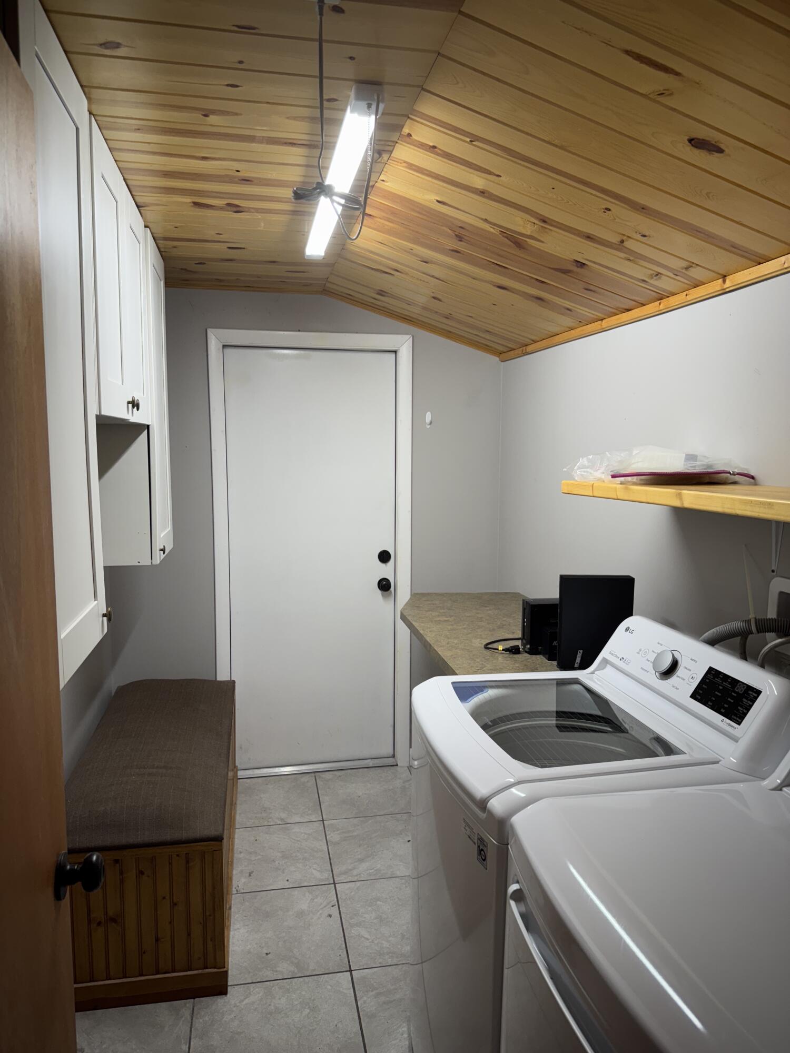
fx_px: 730
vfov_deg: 71.6
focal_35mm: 24
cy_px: 526
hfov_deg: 56.8
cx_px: 395
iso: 125
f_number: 1.78
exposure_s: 1/120
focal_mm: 6.76
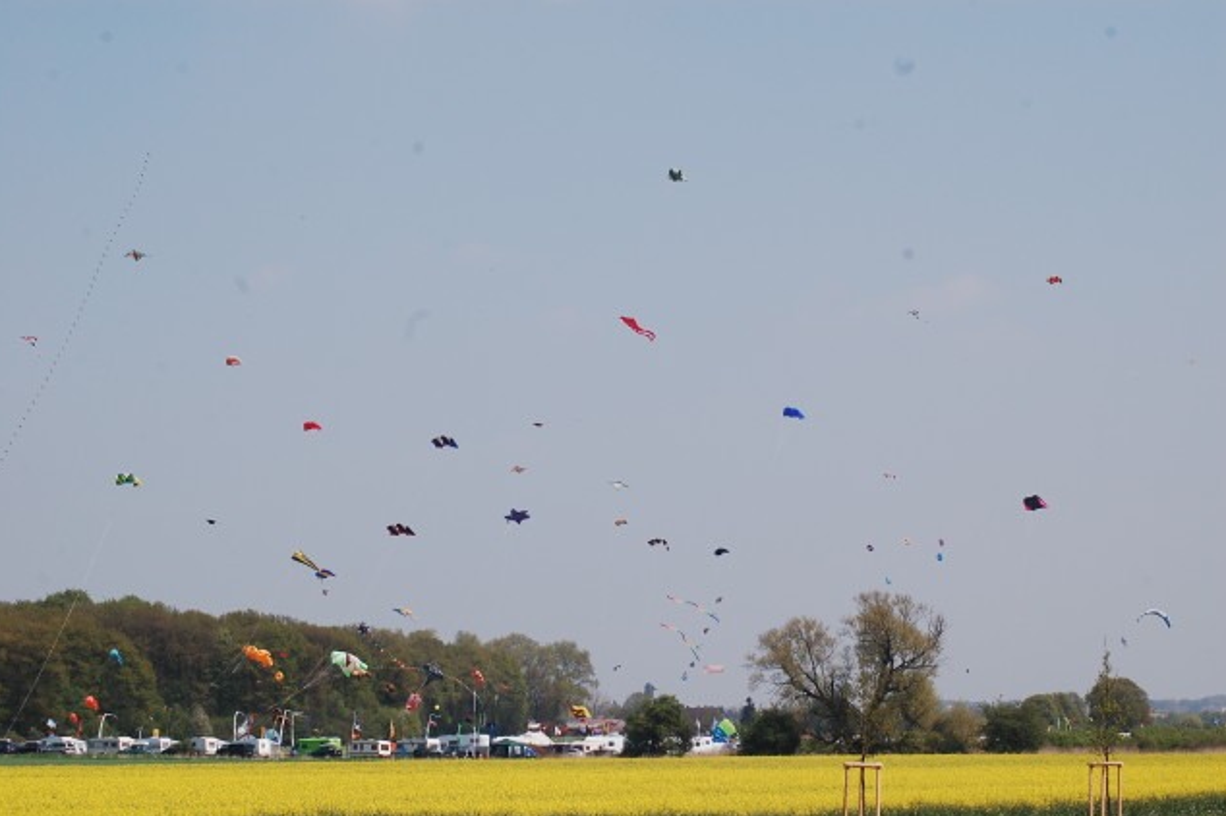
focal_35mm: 106
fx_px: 3608
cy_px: 408
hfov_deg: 19.3
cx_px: 613
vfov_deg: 12.9
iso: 200
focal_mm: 70
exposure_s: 1/400
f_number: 11
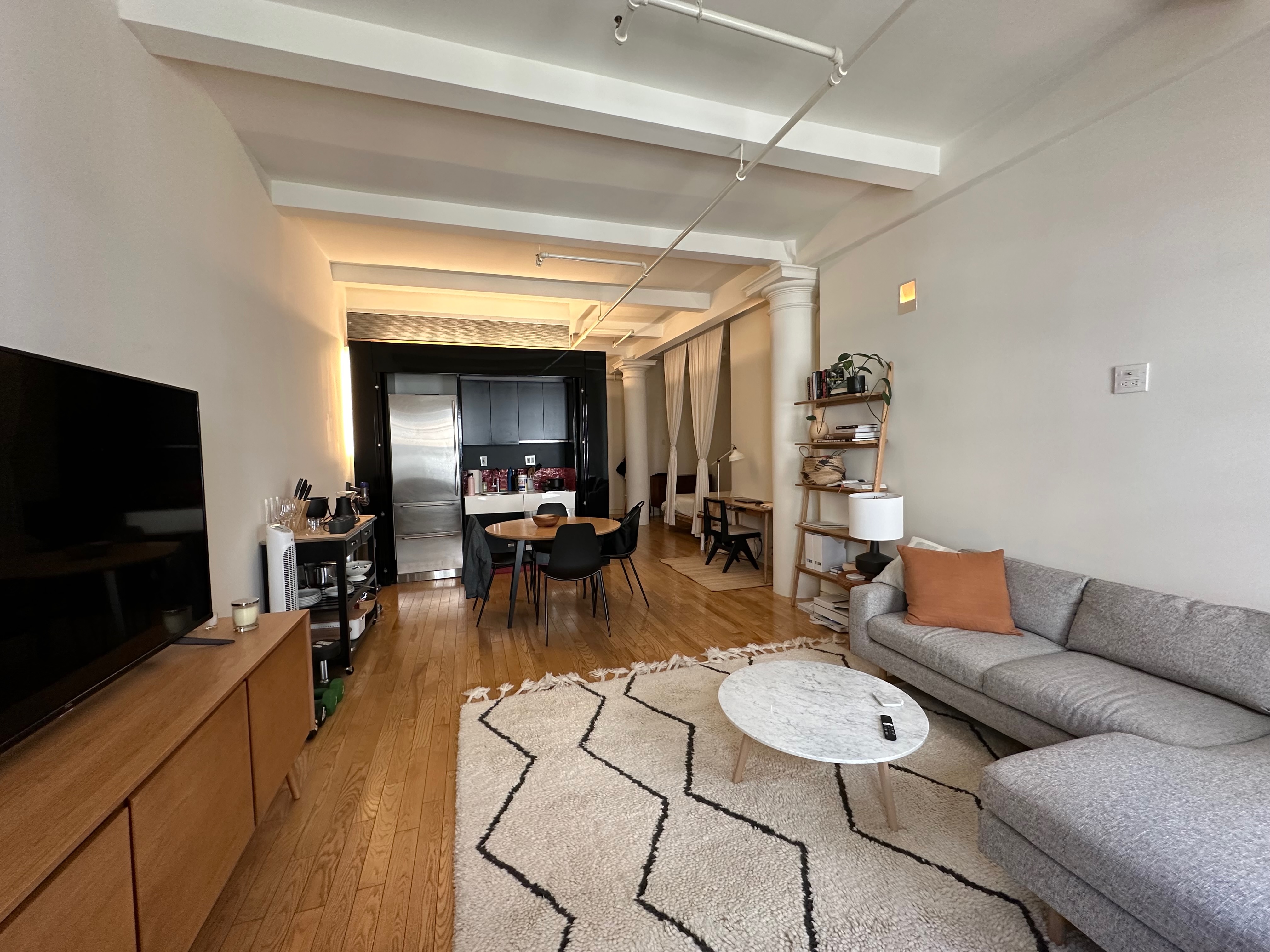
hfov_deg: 102.1
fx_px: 514
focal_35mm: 14
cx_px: 635
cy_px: 476
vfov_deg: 85.7
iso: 320
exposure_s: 1/120
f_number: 2.2
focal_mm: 2.22
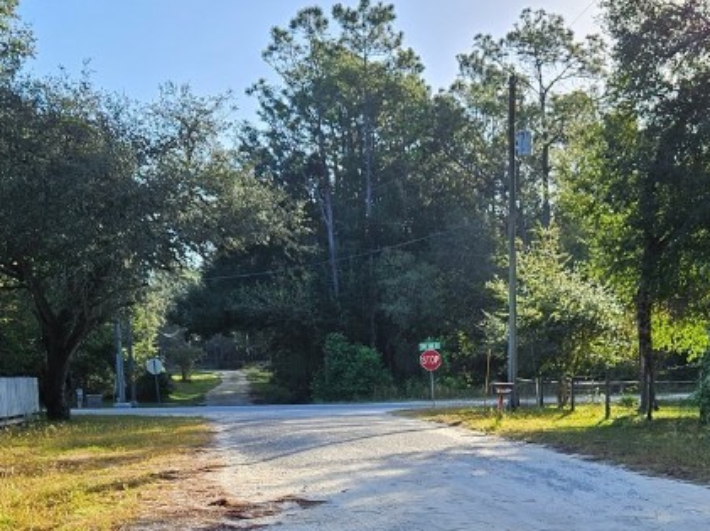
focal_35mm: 56
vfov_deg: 24.8
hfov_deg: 33.9
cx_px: 508
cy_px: 533
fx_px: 1148
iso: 32
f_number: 1.8
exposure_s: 1/934
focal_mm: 5.4
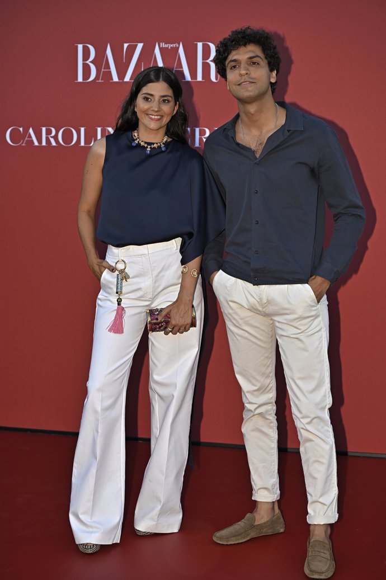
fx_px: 1127
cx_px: 193
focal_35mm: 70
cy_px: 290
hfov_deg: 19.4
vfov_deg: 28.9
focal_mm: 70
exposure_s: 1/250
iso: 100
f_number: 4
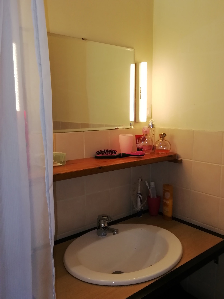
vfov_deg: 56.8
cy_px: 150
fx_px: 276
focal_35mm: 32
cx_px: 112
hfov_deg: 44.2
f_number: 2.2
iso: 64
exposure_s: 1/50
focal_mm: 3.21
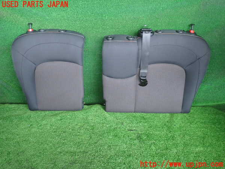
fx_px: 162
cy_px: 84
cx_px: 112
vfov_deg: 54.9
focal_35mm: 25
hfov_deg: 69.4
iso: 200
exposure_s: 1/30
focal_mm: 4.5
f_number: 2
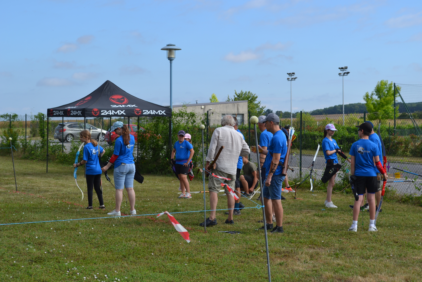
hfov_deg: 27.0
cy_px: 141
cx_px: 211
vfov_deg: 18.2
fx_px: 879
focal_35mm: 75
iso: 100
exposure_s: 1/250
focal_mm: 50
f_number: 8
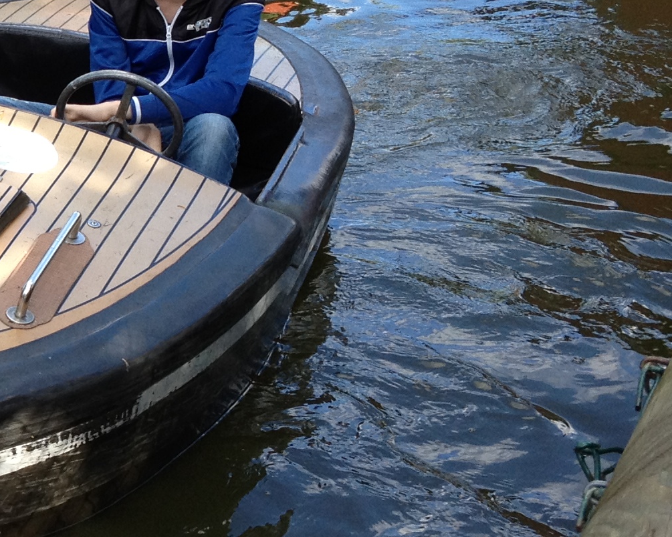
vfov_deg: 13.9
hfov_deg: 16.1
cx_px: -269
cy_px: 227
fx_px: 2208
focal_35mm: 111
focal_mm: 4.28
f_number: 2.4
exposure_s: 1/253
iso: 64
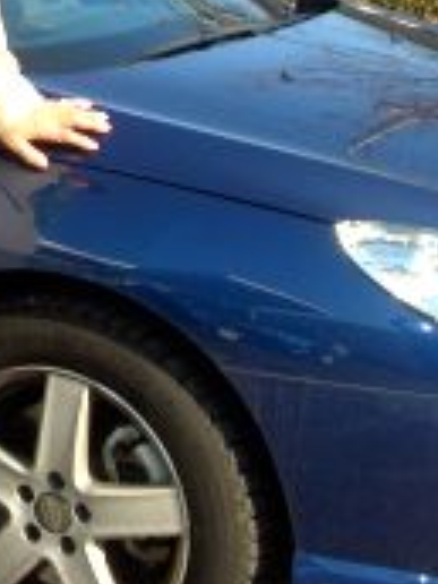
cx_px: -27
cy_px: 105
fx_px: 1923
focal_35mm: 114
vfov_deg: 17.1
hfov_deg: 12.8
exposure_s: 1/250
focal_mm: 8.2
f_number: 5
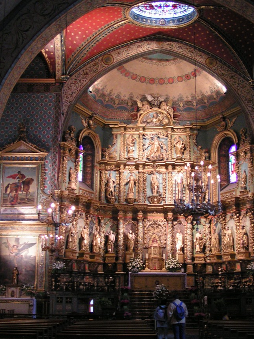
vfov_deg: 40.4
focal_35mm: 47
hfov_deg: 30.8
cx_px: 148
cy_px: 184
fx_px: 460
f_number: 2.8
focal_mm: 5.8
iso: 200
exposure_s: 1/5
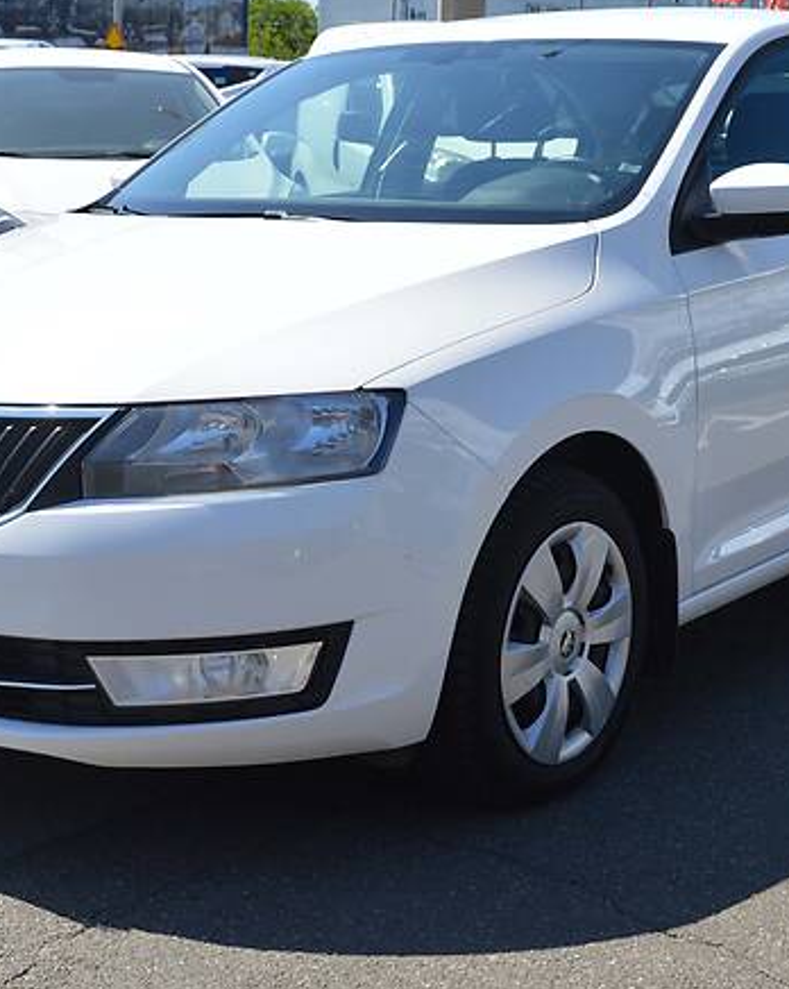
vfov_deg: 30.5
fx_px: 1812
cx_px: 385
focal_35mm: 62
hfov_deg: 24.6
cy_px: 442
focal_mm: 24
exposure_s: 1/250
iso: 100
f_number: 8
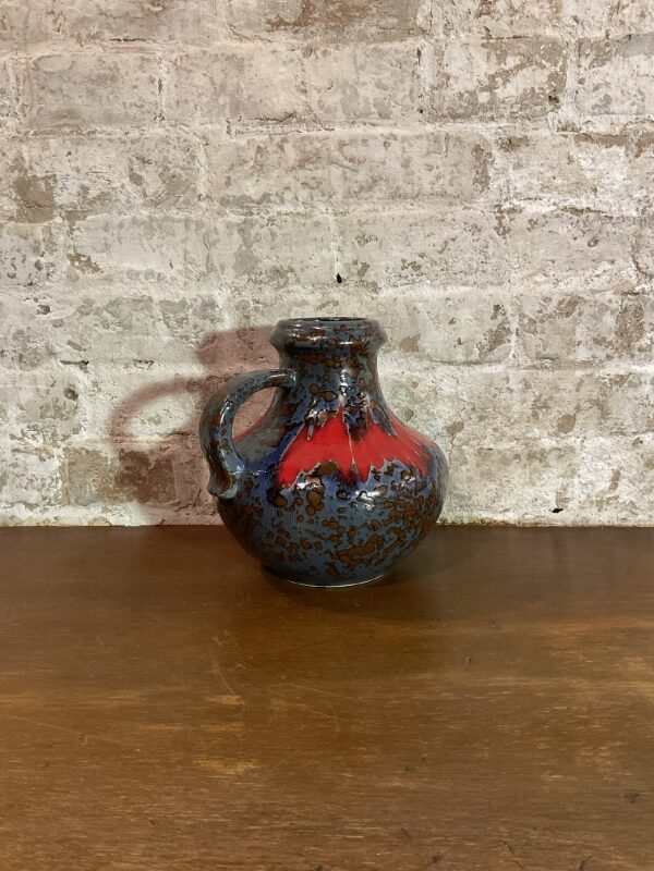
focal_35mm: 29
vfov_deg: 61.7
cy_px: 436
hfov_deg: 48.2
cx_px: 327
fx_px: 731
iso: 200
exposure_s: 1/60
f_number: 1.8
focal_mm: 3
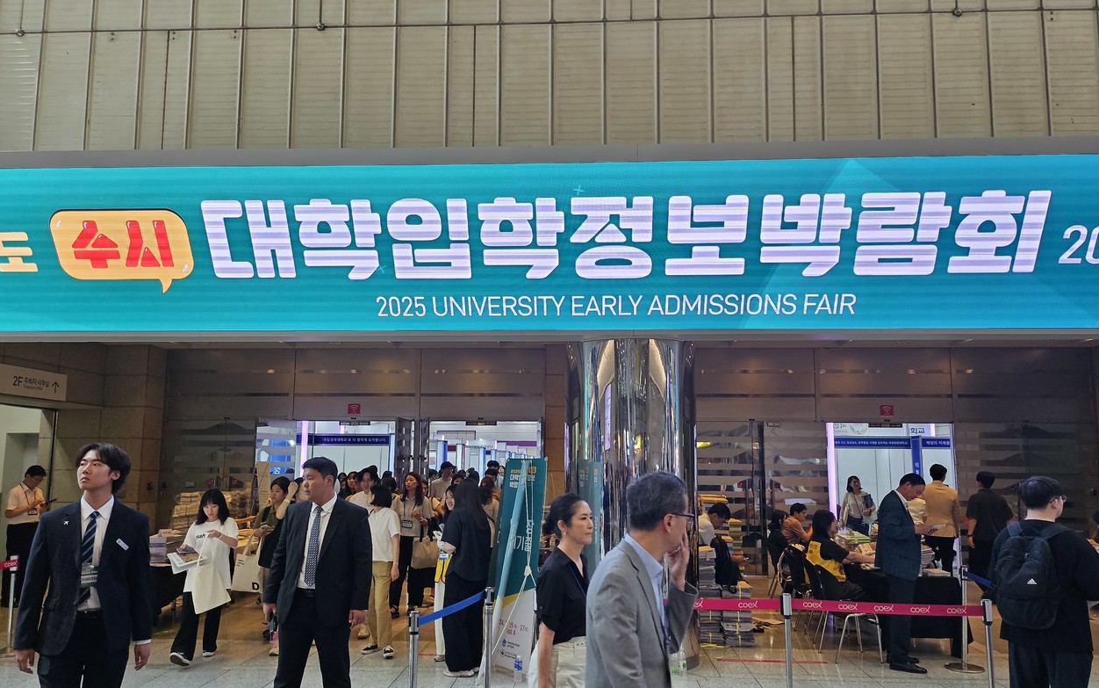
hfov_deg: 70.4
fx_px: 779
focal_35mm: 26
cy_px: 381
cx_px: 554
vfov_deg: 47.5
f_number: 1.8
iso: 200
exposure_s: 1/180
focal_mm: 5
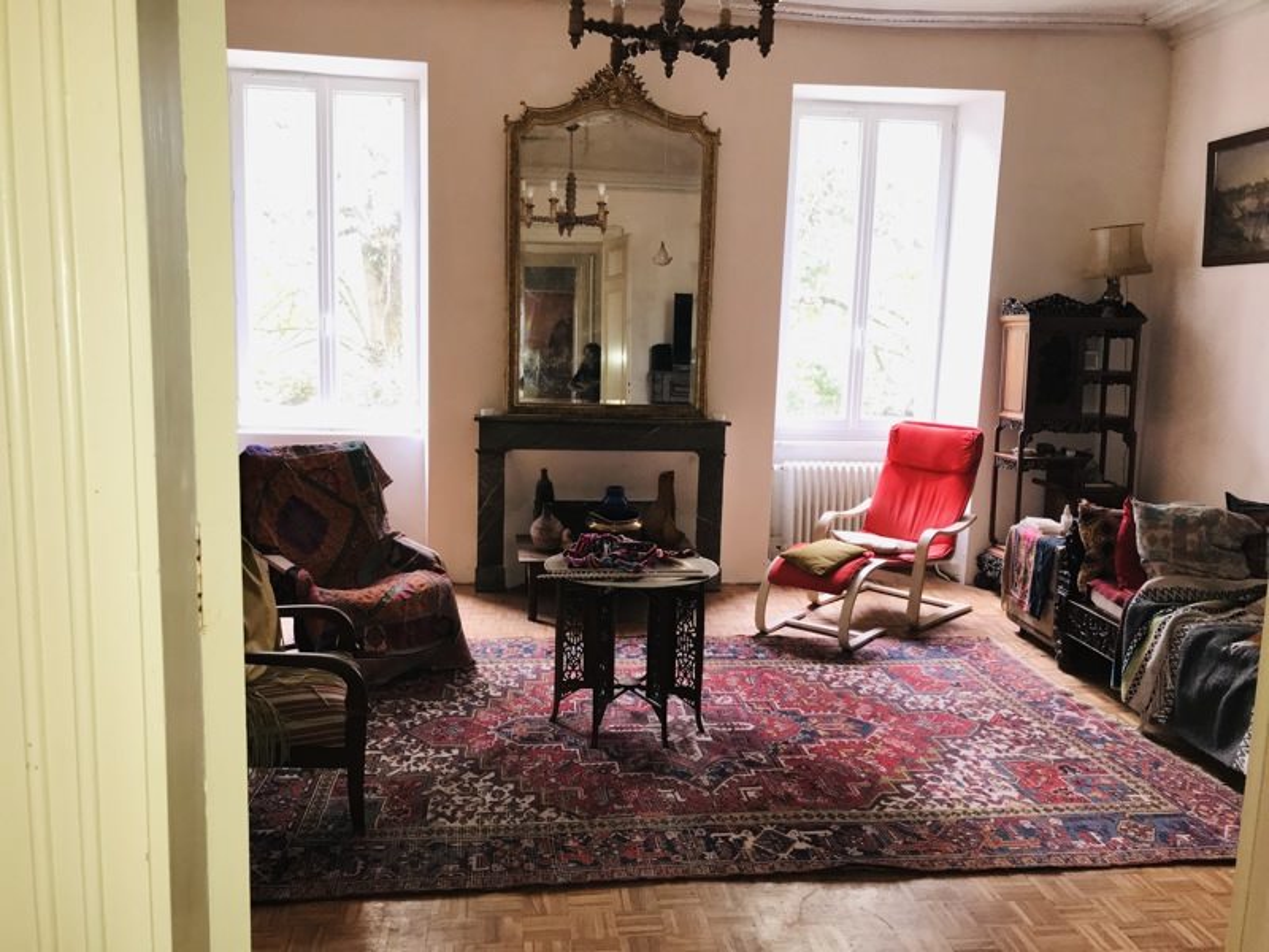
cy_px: 476
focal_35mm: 28
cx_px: 634
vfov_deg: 49.7
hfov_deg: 63.4
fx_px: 1026
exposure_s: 1/33
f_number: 1.8
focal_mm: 3.99
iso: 64
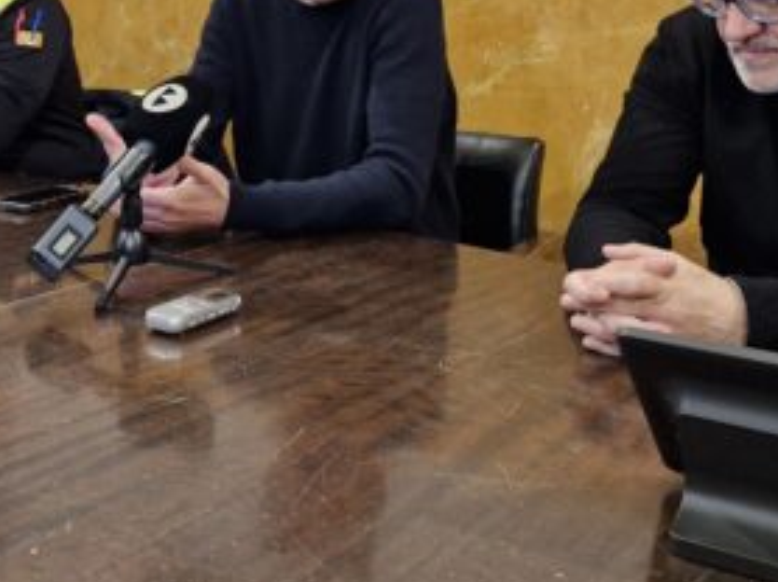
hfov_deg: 35.8
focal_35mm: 53
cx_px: 255
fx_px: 1190
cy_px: -25
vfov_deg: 25.8
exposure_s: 1/100
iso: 320
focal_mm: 5.54
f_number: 1.8
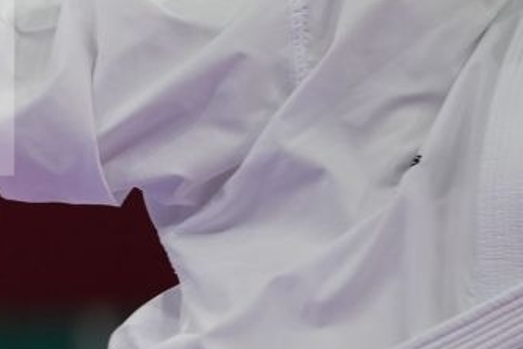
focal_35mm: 925
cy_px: 33
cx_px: -664
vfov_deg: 1.5
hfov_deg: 2.2
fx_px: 13437
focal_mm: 171
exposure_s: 1/1000
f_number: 2.8
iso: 500
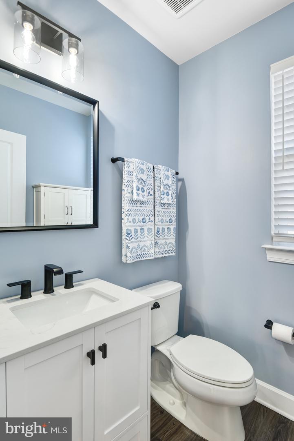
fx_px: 208
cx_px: 147
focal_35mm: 17
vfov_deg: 93.3
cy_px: 220
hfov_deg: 70.5
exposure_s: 1/20
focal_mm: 17
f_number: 8
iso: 400
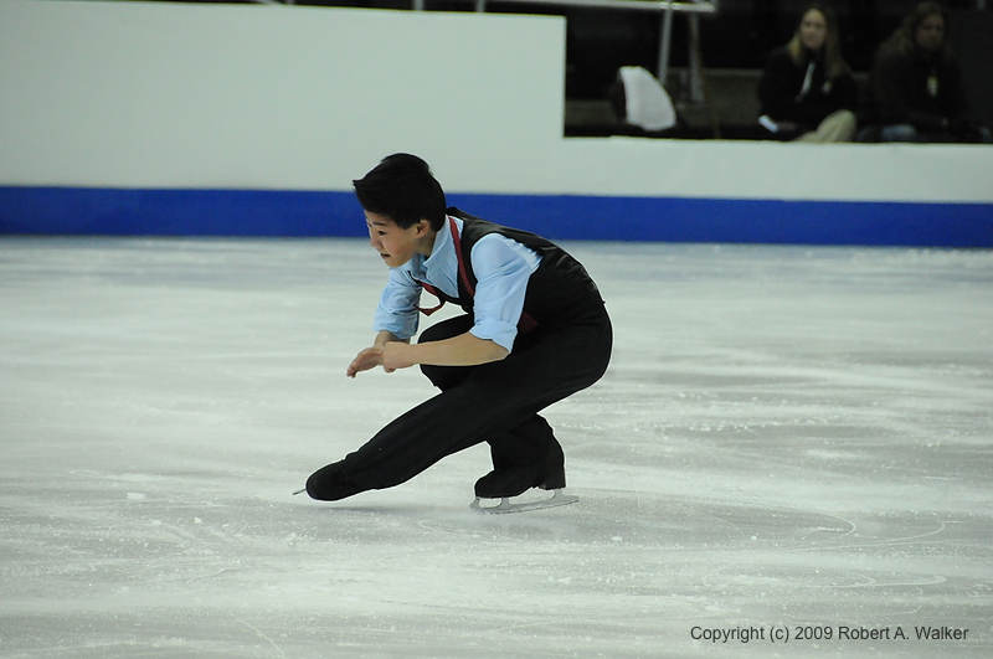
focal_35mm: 300
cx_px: 496
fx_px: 8263
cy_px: 330
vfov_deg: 4.6
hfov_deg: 6.9
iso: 3200
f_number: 5.6
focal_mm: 200
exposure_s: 1/1000
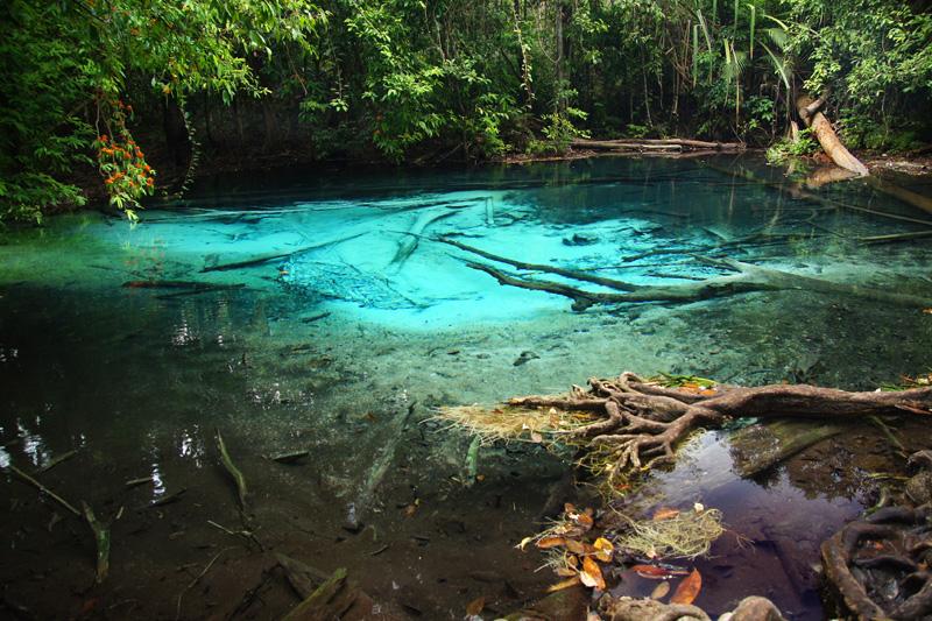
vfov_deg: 53.1
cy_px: 310
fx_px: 621
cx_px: 466
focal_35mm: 24
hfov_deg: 73.8
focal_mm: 16
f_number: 3.2
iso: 400
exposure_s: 1/30
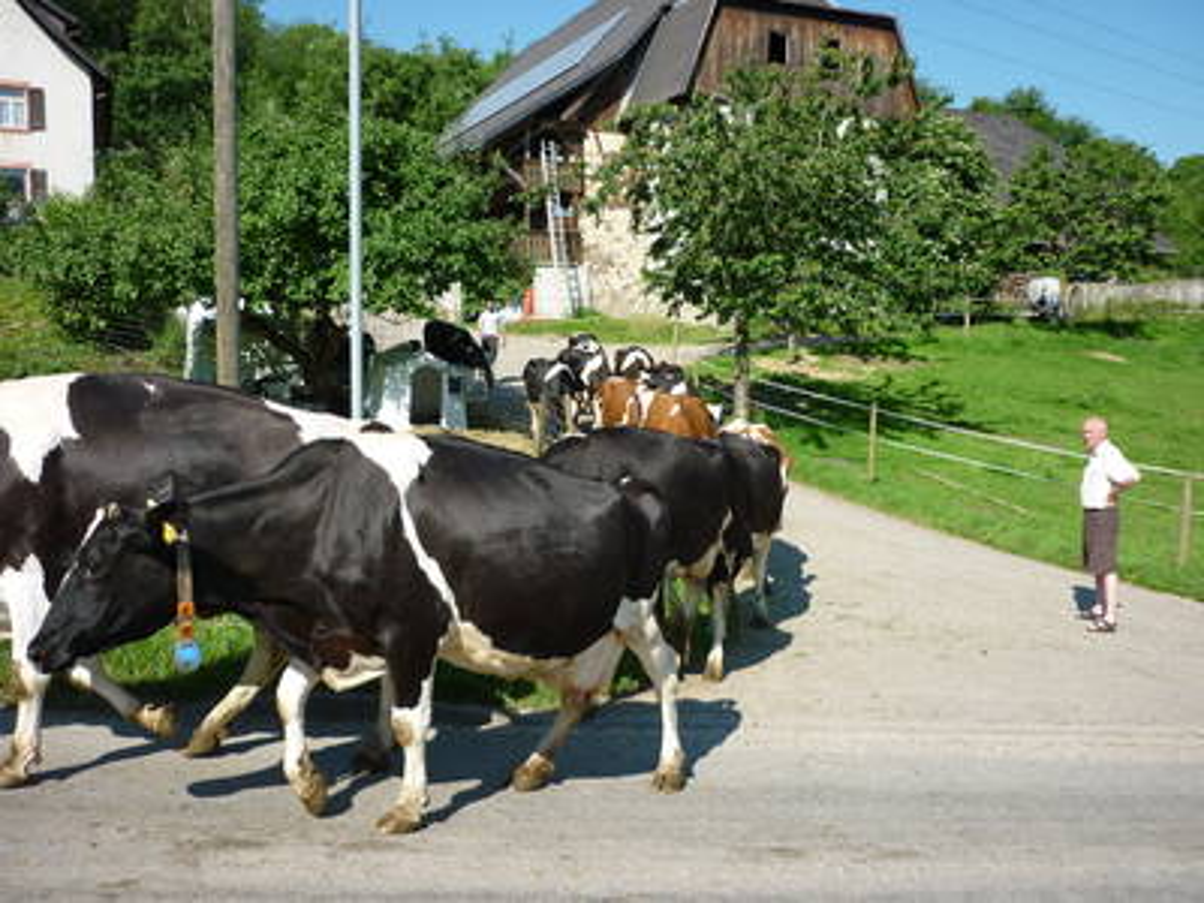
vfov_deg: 42.9
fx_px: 1148
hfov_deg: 55.4
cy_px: 452
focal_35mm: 33
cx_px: 602
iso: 80
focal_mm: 5.5
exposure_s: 1/800
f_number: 2.8
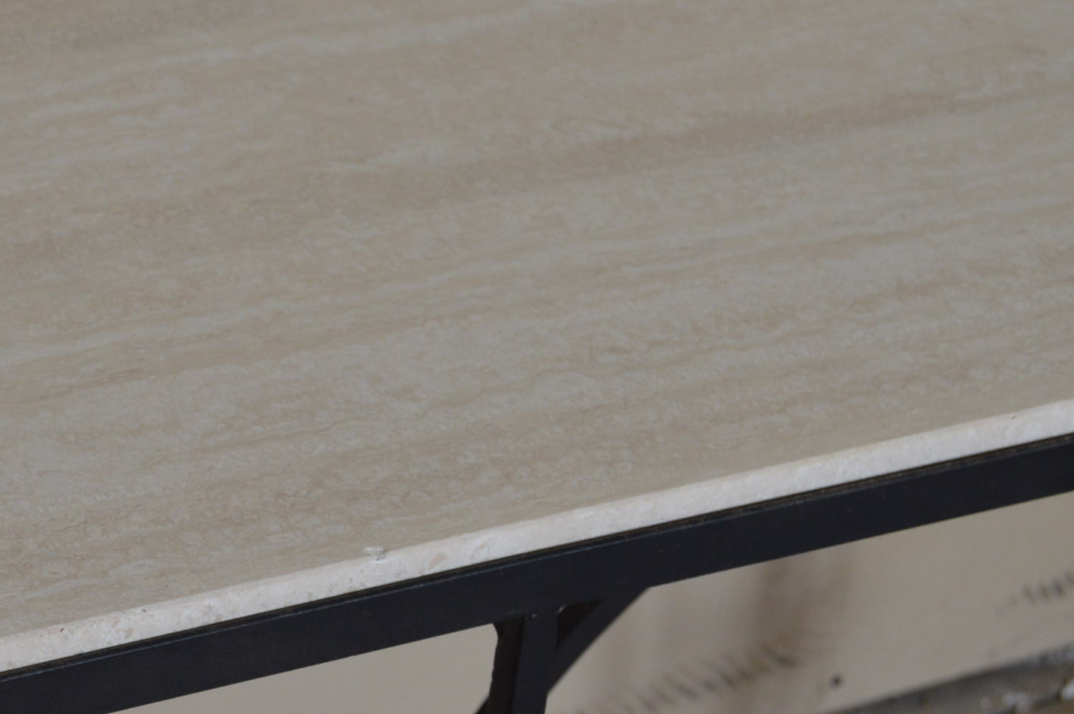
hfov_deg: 19.6
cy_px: 437
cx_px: -8
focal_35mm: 101
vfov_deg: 13.5
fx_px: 3010
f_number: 6.3
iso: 400
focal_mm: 32
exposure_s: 1/100
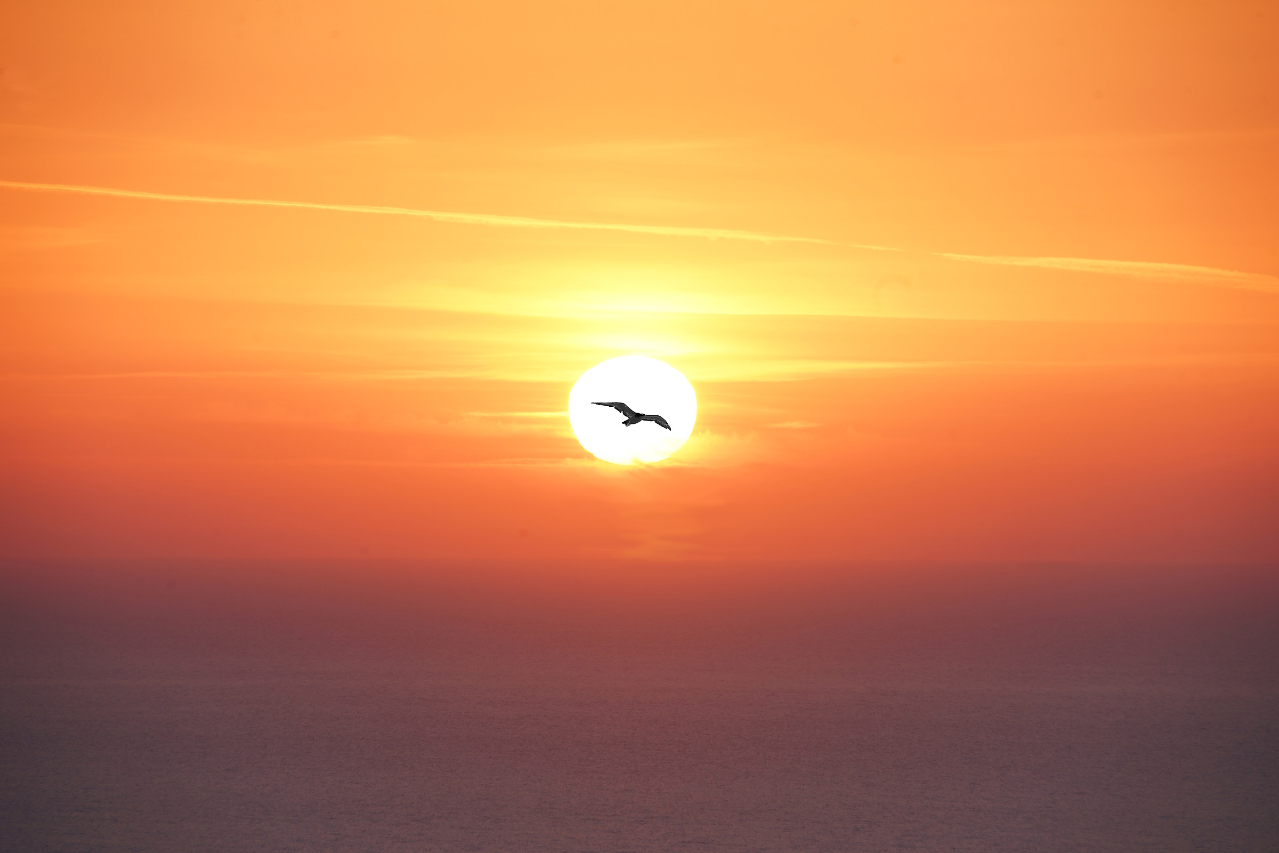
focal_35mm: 400
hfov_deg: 5.2
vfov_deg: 3.4
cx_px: 640
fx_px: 14210
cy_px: 426
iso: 200
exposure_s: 1/30
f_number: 13
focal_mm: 400
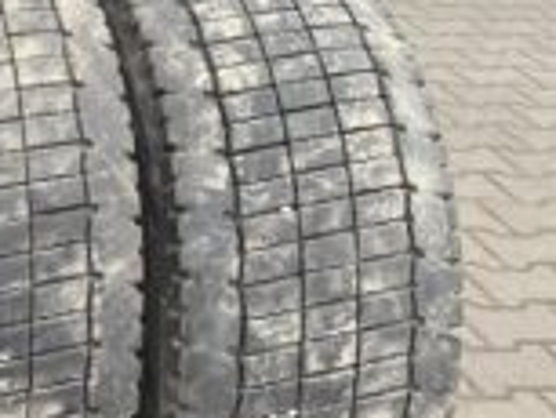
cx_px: -218
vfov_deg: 19.8
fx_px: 1173
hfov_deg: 22.9
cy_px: 376
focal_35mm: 73
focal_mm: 4.25
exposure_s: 1/121
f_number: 1.8
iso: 100
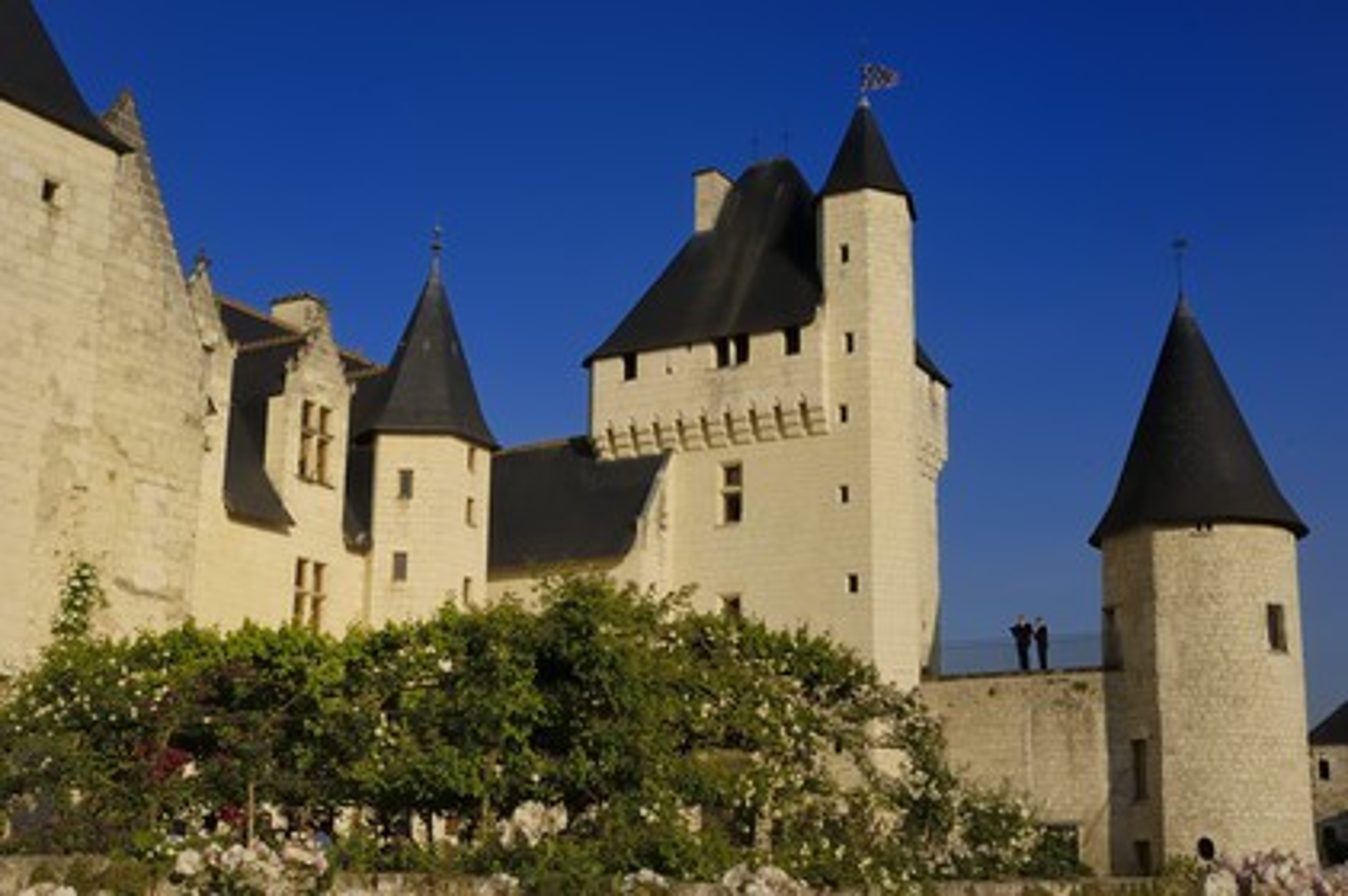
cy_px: 448
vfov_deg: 31.8
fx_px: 1571
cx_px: 674
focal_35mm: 42
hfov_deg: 46.4
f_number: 14
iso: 100
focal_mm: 28
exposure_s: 1/100
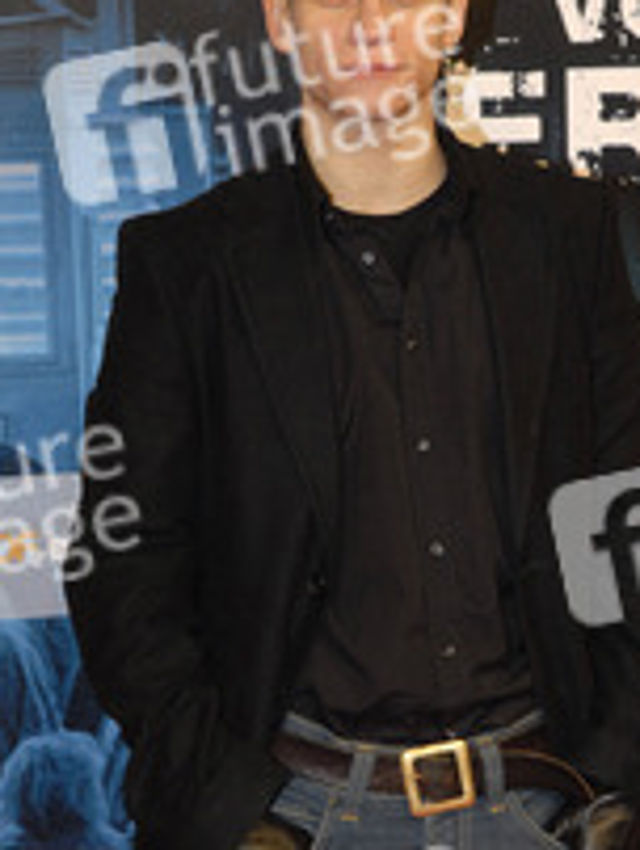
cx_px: 387
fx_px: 3370
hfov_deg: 10.8
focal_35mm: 137
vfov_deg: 14.4
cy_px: 316
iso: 500
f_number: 5.6
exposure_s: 1/160
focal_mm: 48
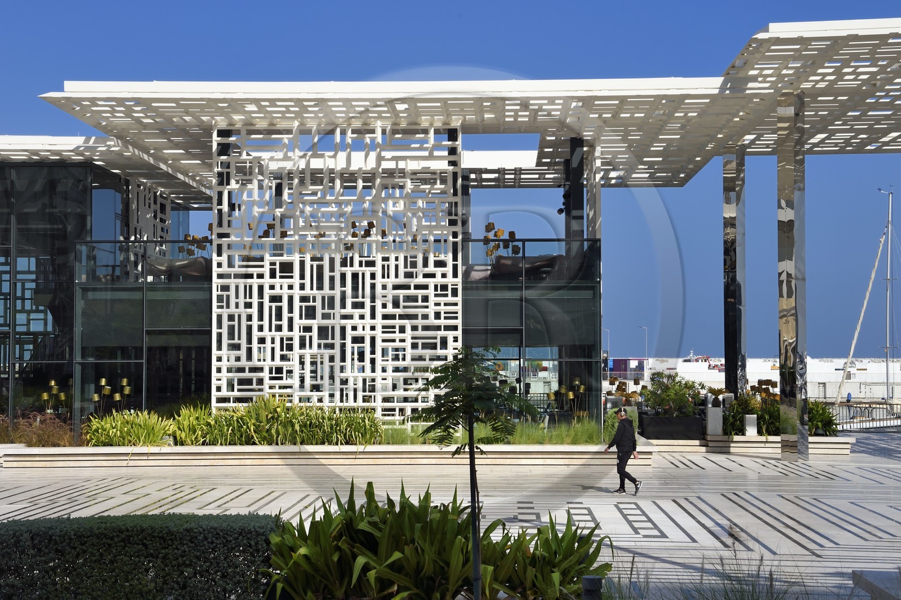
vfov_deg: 24.6
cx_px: 450
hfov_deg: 36.3
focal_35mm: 55
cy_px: 300
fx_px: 1376
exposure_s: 1/400
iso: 200
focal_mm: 55
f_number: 13
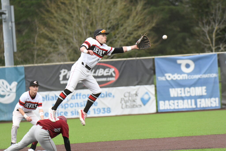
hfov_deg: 4.9
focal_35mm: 420
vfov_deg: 3.3
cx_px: 113
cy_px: 76
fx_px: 2637
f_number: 5.6
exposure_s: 1/1000
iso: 1800
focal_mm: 280
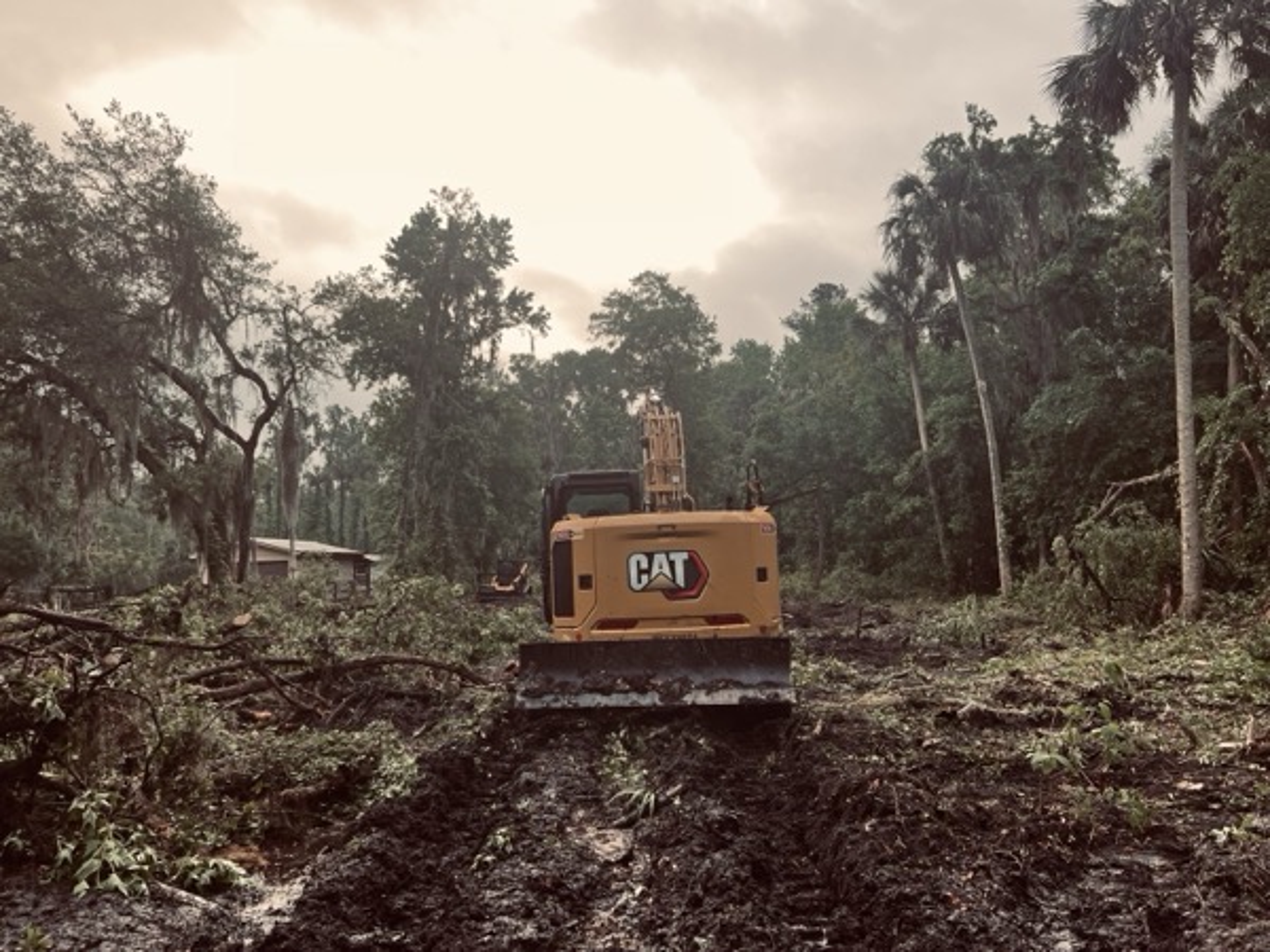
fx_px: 954
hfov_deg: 67.3
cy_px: 476
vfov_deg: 53.1
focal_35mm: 26
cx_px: 635
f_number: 1.5
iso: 50
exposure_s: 1/340
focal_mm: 5.7
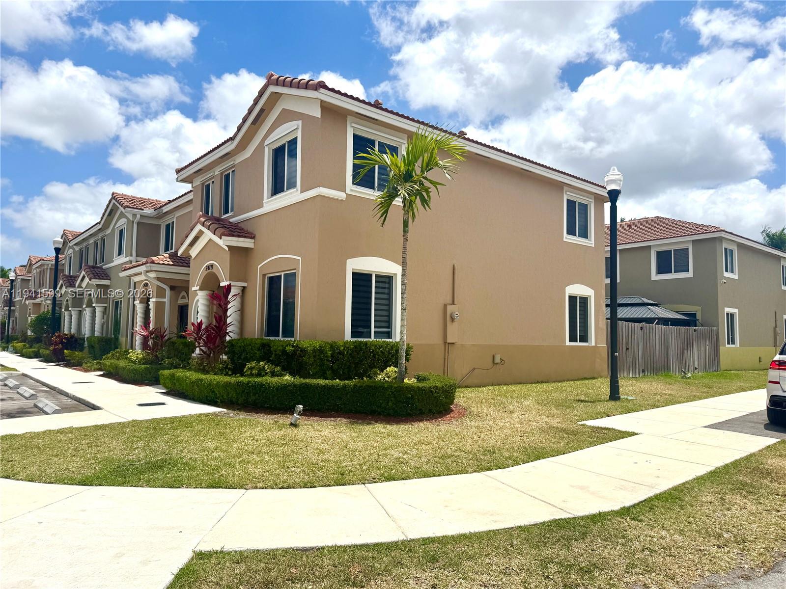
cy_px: 294
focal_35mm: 24
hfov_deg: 71.6
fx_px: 545
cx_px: 393
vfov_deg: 56.8
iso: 80
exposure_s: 1/12346
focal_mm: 6.76
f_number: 1.78
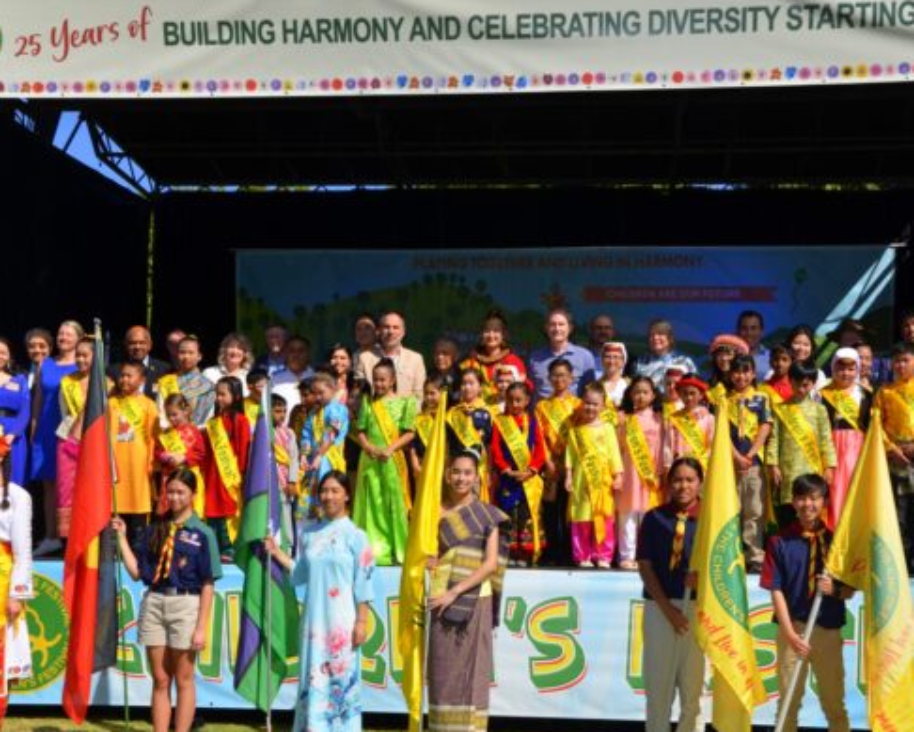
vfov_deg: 29.1
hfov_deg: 36.0
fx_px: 1407
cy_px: 368
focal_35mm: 52
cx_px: 470
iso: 100
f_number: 9.5
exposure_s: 1/250
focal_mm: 30
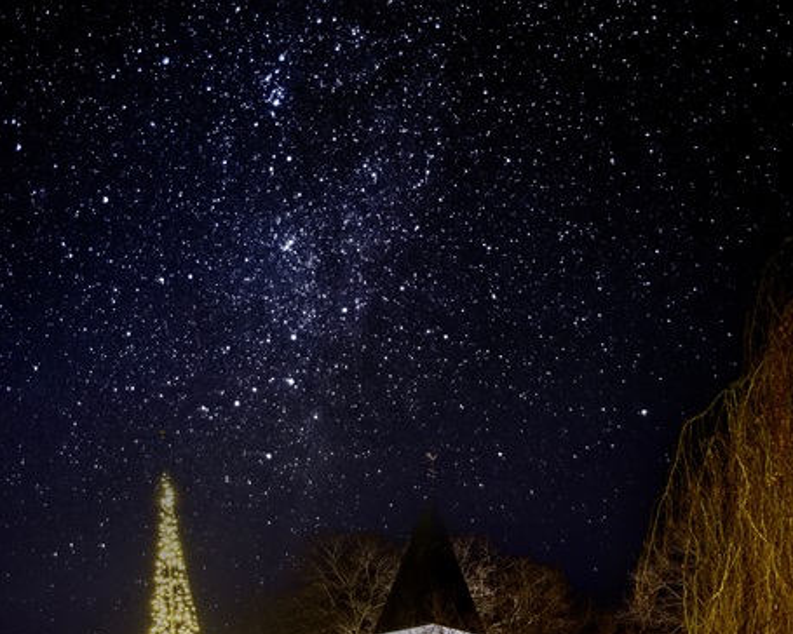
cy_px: 557
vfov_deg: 30.8
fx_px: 1103
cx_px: 399
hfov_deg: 39.5
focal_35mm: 47
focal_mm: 22
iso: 160
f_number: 5.6
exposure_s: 13
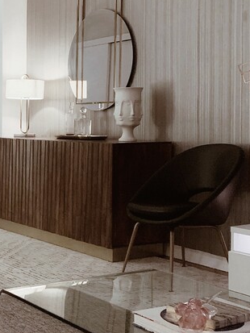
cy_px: 194
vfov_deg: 30.7
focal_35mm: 63
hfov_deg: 22.0
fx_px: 606
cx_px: -24
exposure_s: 1/30
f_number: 1.8
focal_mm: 4.25
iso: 640
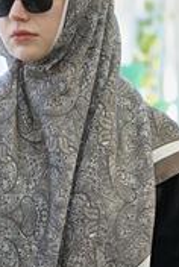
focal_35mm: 269
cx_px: 35
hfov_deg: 5.1
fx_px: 1998
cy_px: 203
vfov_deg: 7.6
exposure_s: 1/125
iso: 500
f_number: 5
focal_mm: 102
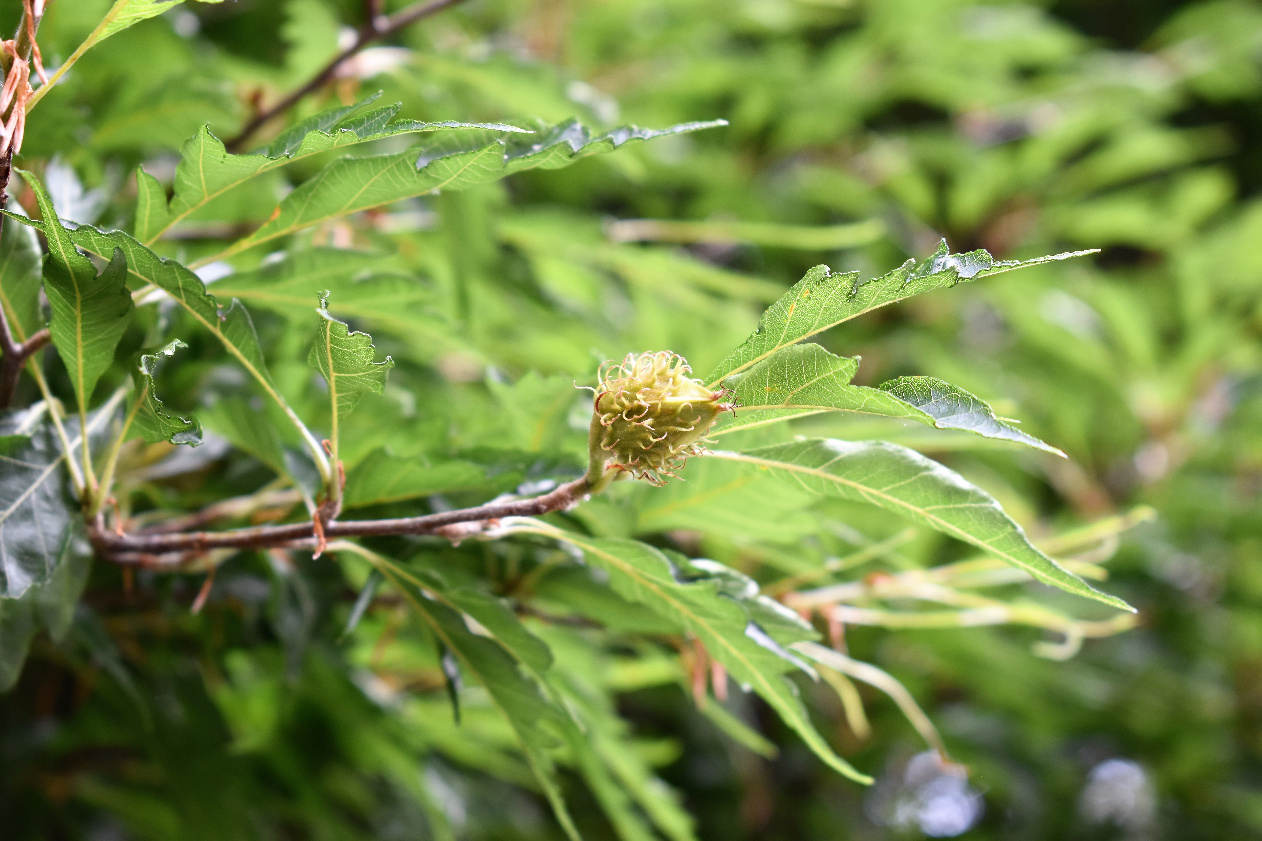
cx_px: 631
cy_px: 420
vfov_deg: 16.6
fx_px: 2892
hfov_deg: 24.6
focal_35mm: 82
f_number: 6.3
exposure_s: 1/160
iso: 400
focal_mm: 55
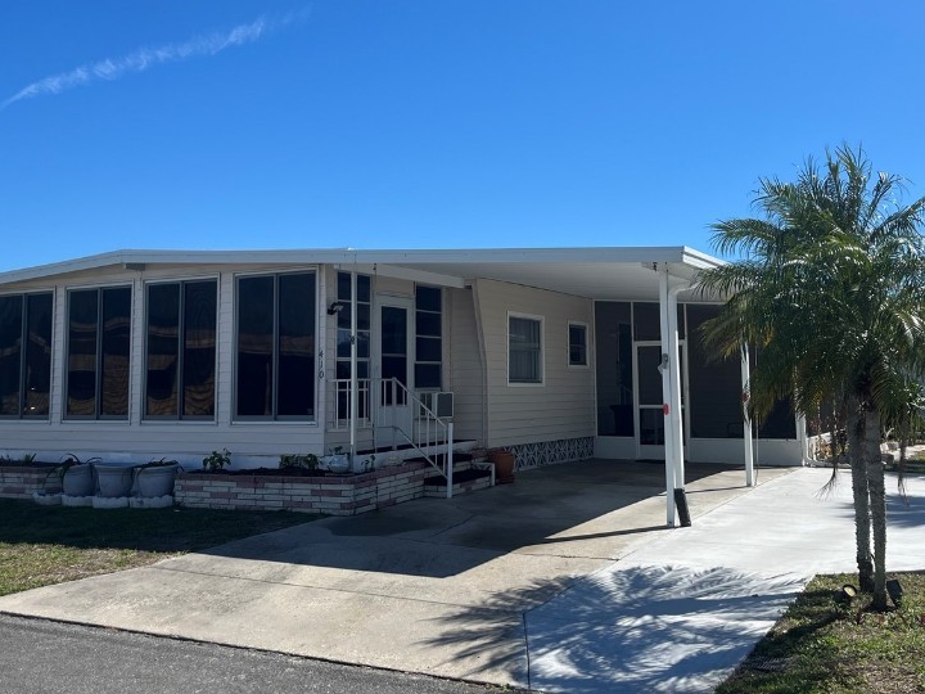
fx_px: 989
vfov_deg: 38.6
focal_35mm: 37
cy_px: 292
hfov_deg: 50.1
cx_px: 492
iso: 50
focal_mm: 5.1
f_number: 1.6
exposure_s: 1/3876
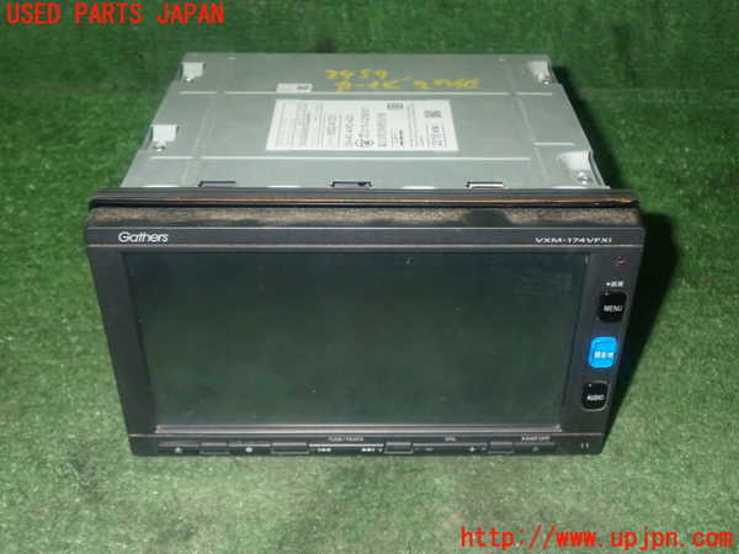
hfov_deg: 45.8
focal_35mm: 41
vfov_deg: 35.1
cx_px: 370
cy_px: 277
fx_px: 875
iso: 800
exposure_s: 1/40
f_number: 8
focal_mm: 7.31
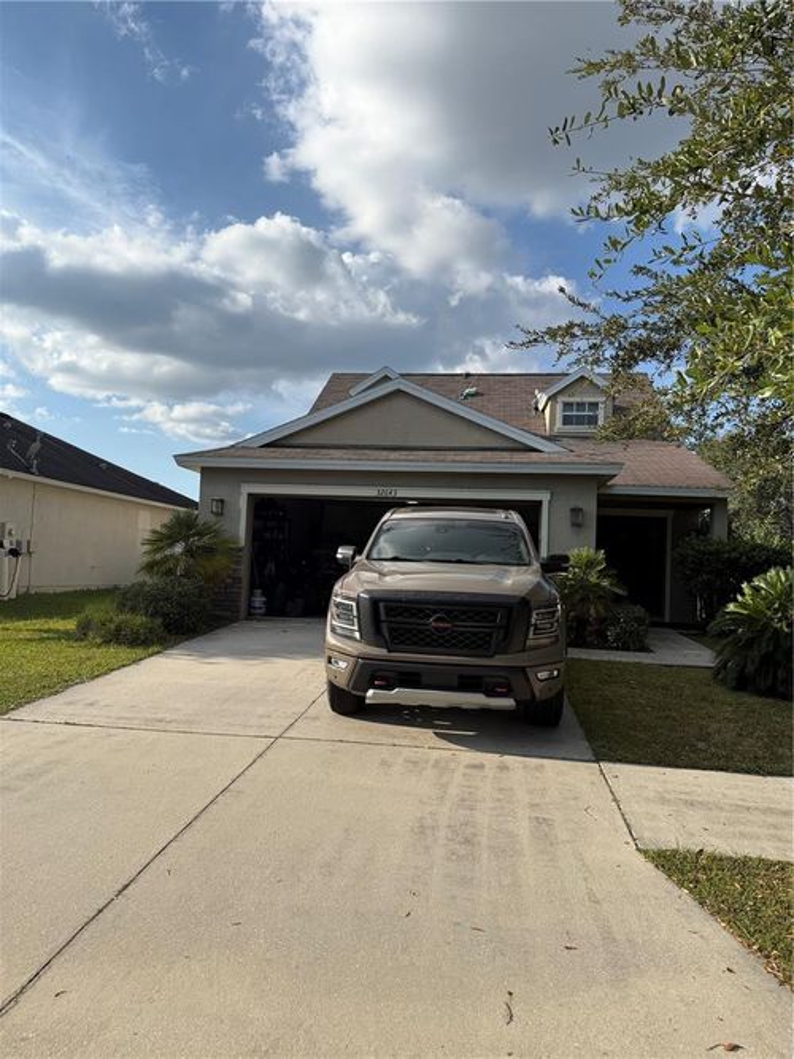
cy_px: 530
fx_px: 734
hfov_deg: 56.8
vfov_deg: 71.6
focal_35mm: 24
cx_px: 397
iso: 100
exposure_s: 1/3279
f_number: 1.78
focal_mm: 6.76
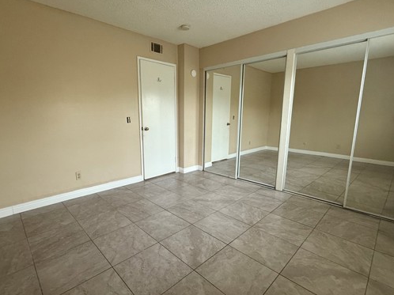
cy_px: 149
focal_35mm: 18
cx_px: 176
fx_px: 205
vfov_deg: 71.5
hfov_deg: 87.5
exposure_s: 1/92
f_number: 2.2
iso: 320
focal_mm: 2.22
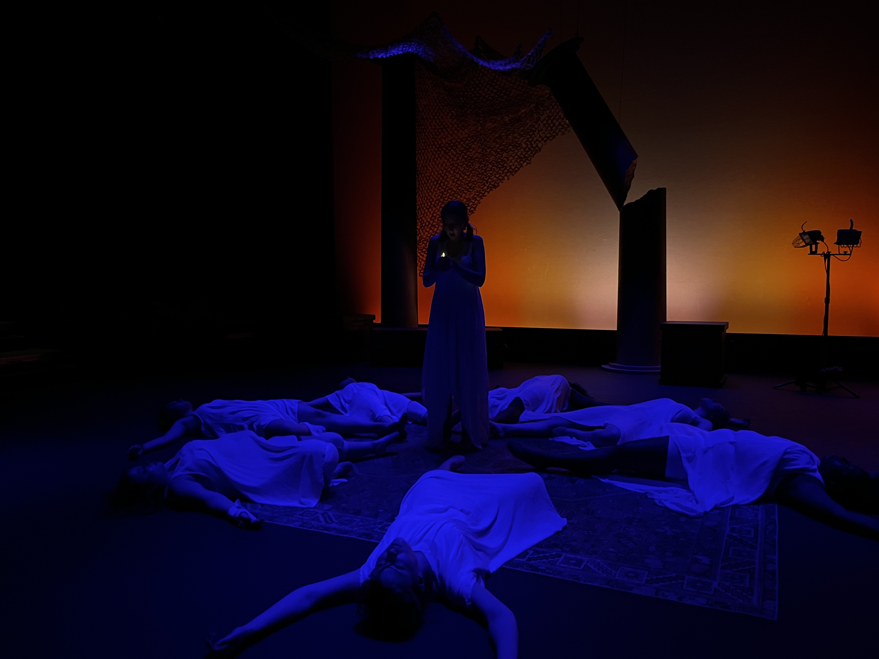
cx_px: 440
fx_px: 660
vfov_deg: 53.1
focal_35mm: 26
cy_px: 330
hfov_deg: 67.3
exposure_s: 1/31
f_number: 1.6
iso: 640
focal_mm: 5.1
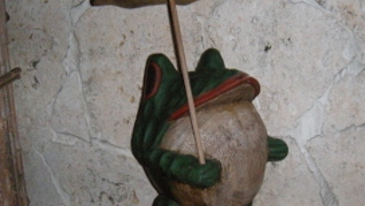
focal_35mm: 56
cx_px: 260
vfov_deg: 21.4
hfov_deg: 36.6
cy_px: 127
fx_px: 542
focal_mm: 5.9
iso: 400
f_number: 3.8
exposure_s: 1/60
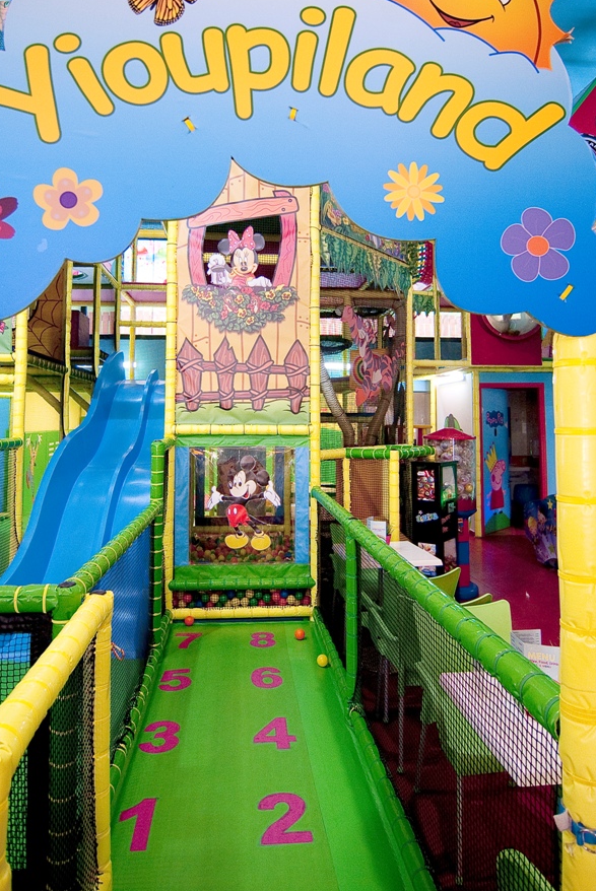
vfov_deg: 80.6
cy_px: 379
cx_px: 275
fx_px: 520
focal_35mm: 21
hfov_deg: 59.5
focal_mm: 12
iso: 400
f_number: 4
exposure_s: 1/30
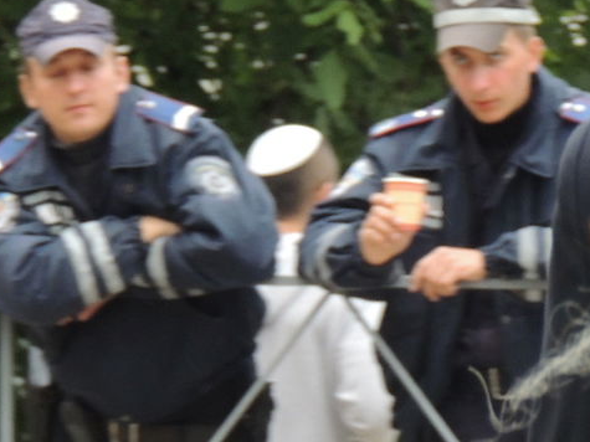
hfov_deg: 3.4
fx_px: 10054
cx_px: 734
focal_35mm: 590
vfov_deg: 2.5
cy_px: 61
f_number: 4.6
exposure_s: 1/125
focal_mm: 35.6
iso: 400
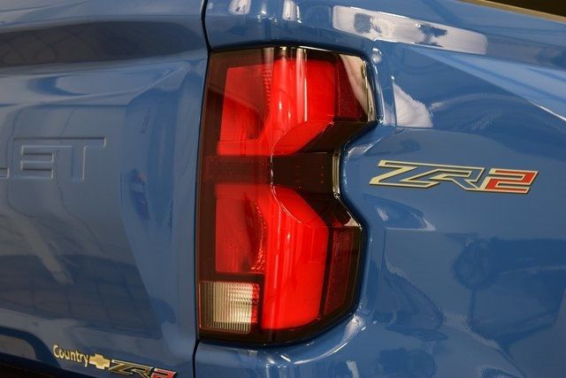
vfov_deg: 18.2
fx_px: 1179
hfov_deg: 27.0
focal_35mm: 75
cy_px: 189
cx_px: 283
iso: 640
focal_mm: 50
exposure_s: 1/15
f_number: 6.3
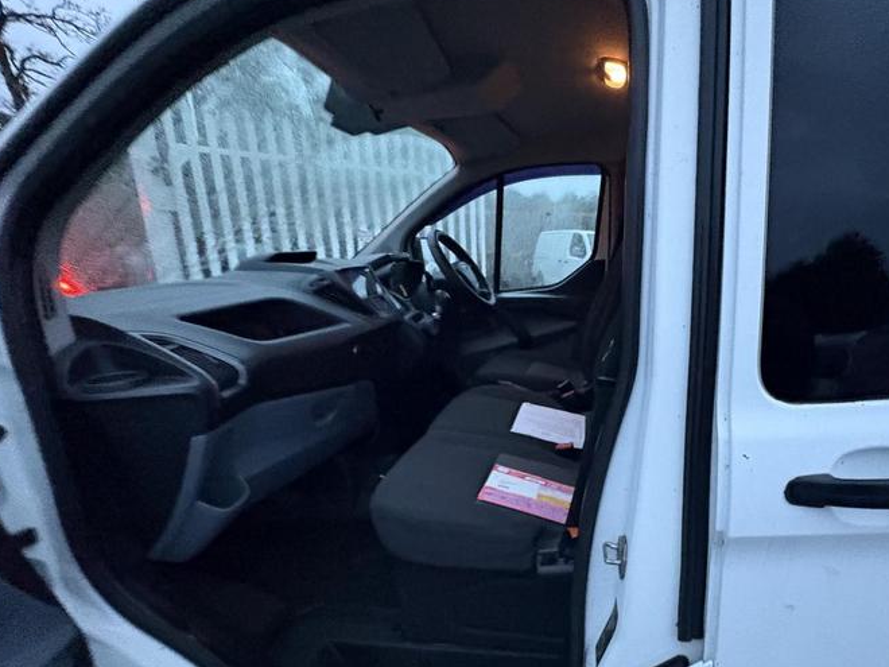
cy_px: 389
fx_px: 488
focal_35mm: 19
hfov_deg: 82.8
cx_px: 563
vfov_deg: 68.2
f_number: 2.2
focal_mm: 2.22
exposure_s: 1/55
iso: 1000
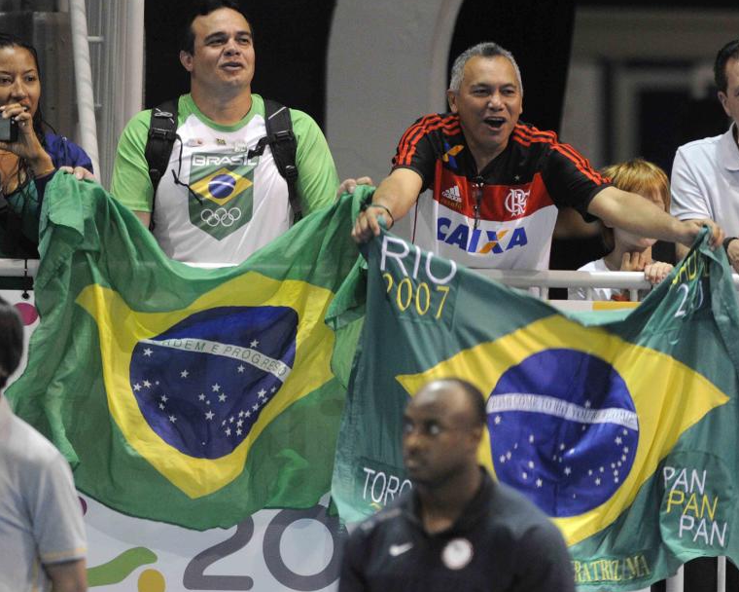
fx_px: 12423
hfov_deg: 3.4
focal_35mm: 568
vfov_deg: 2.7
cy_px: 272
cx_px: 465
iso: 1000
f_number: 3.2
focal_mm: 300
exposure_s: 1/320
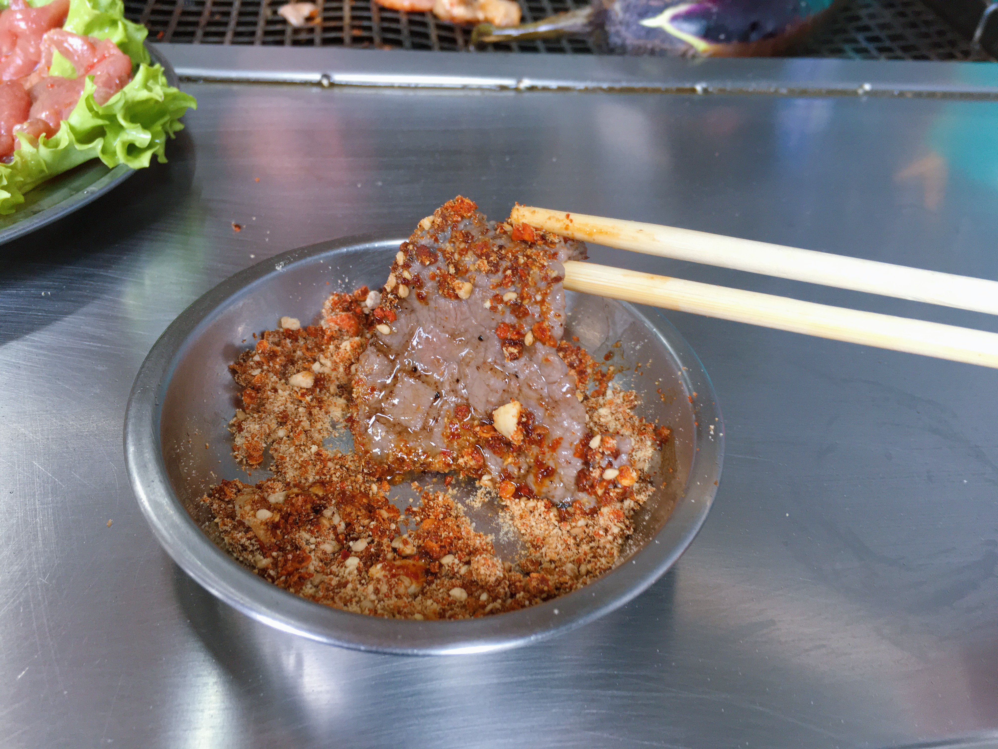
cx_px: 499
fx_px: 836
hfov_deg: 61.7
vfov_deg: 48.2
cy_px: 374
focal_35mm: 29
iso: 64
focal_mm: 4.15
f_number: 2.2
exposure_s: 1/33
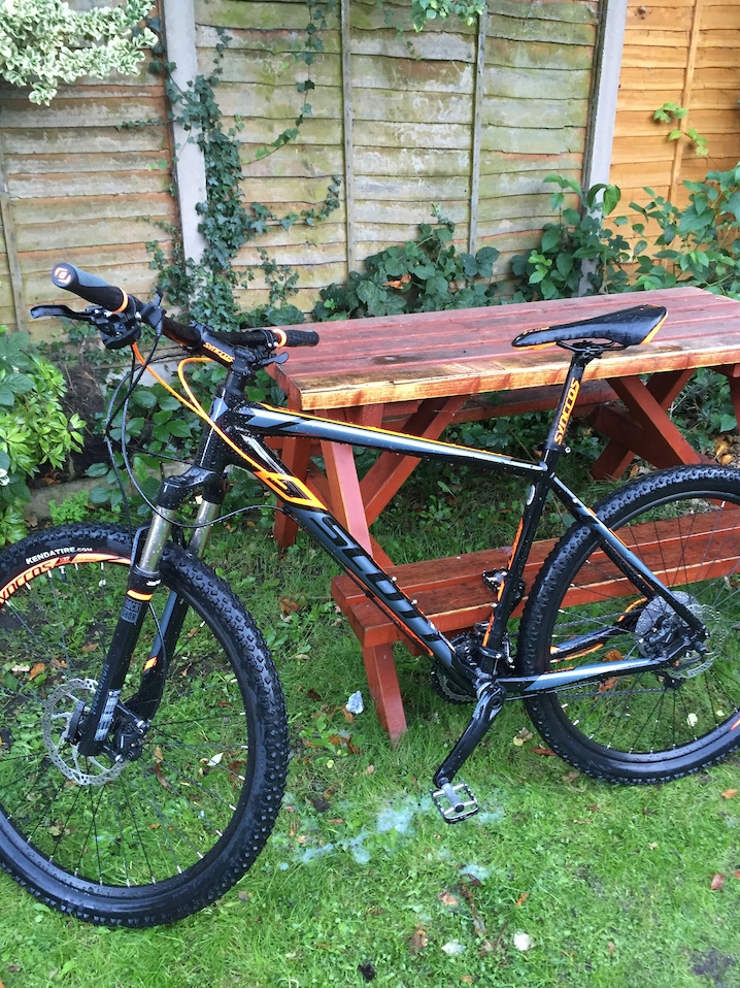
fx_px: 884
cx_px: 389
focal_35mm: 31
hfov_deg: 45.4
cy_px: 519
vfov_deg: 58.3
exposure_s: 1/33
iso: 100
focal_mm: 4.15
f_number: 2.2
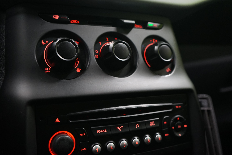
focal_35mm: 36
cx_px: 116
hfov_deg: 53.1
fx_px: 232
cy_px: 78
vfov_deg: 36.9
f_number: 5
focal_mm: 36
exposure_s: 1/6
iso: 1000
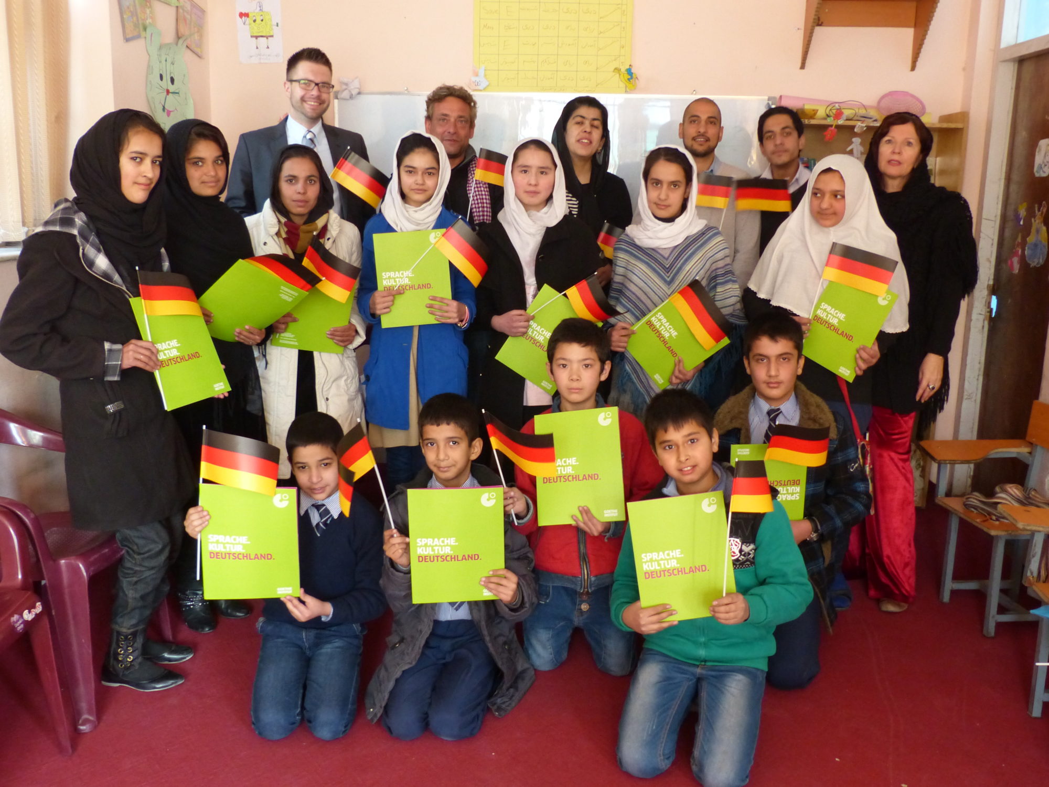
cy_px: 394
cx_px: 524
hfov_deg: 56.8
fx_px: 970
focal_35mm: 32
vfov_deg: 44.2
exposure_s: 1/15
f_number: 2.8
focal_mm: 5.7
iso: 400
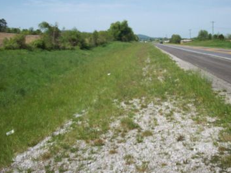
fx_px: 347
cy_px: 64
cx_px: 127
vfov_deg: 27.9
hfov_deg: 36.8
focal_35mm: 52
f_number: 5.6
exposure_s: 1/595
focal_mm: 6.2
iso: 80
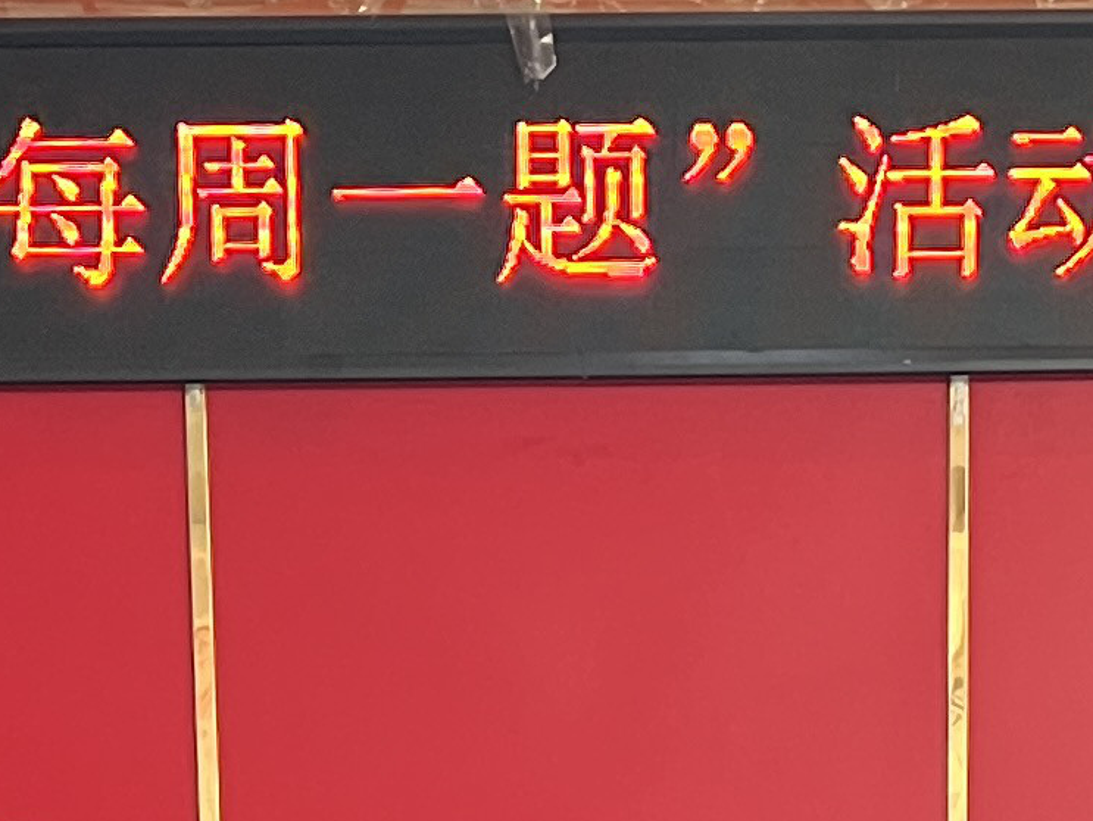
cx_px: 616
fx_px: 4454
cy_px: 1785
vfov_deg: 9.6
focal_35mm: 141
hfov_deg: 14.0
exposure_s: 1/50
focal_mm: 5.7
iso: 320
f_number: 1.5
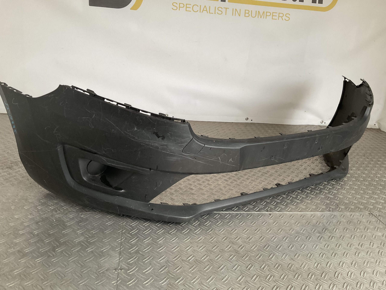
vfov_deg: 48.2
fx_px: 323
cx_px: 193
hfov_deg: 61.7
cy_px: 145
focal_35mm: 29
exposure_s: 1/50
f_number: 1.8
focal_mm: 3
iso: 100
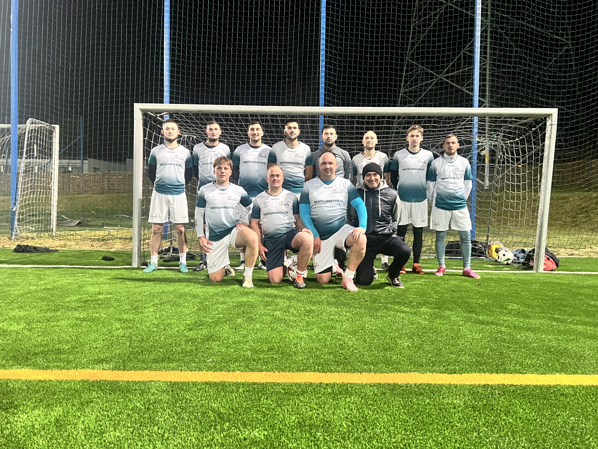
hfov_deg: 65.3
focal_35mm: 27
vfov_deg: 51.4
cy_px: 221
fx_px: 466
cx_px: 292
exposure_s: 1/50
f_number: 1.5
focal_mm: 5.7
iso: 500
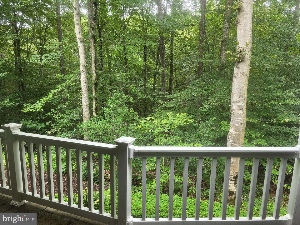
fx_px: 199
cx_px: 150
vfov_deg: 58.9
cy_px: 112
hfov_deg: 73.9
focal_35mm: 23
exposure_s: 1/180
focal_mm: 6.3
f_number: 1.7
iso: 64
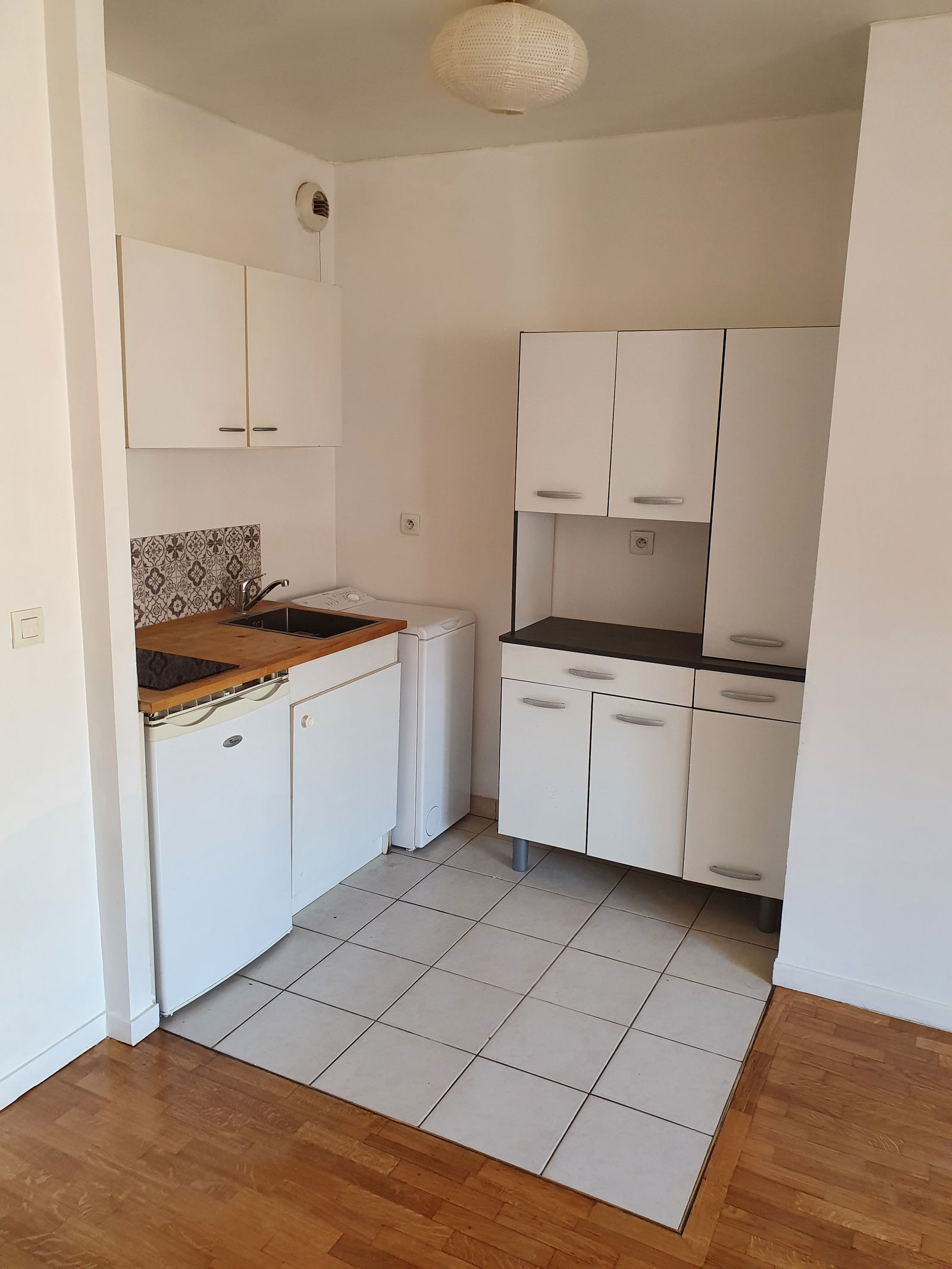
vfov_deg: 67.3
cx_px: 476
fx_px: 953
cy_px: 634
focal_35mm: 26
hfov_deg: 53.1
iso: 160
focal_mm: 4.32
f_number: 2.4
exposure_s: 1/50
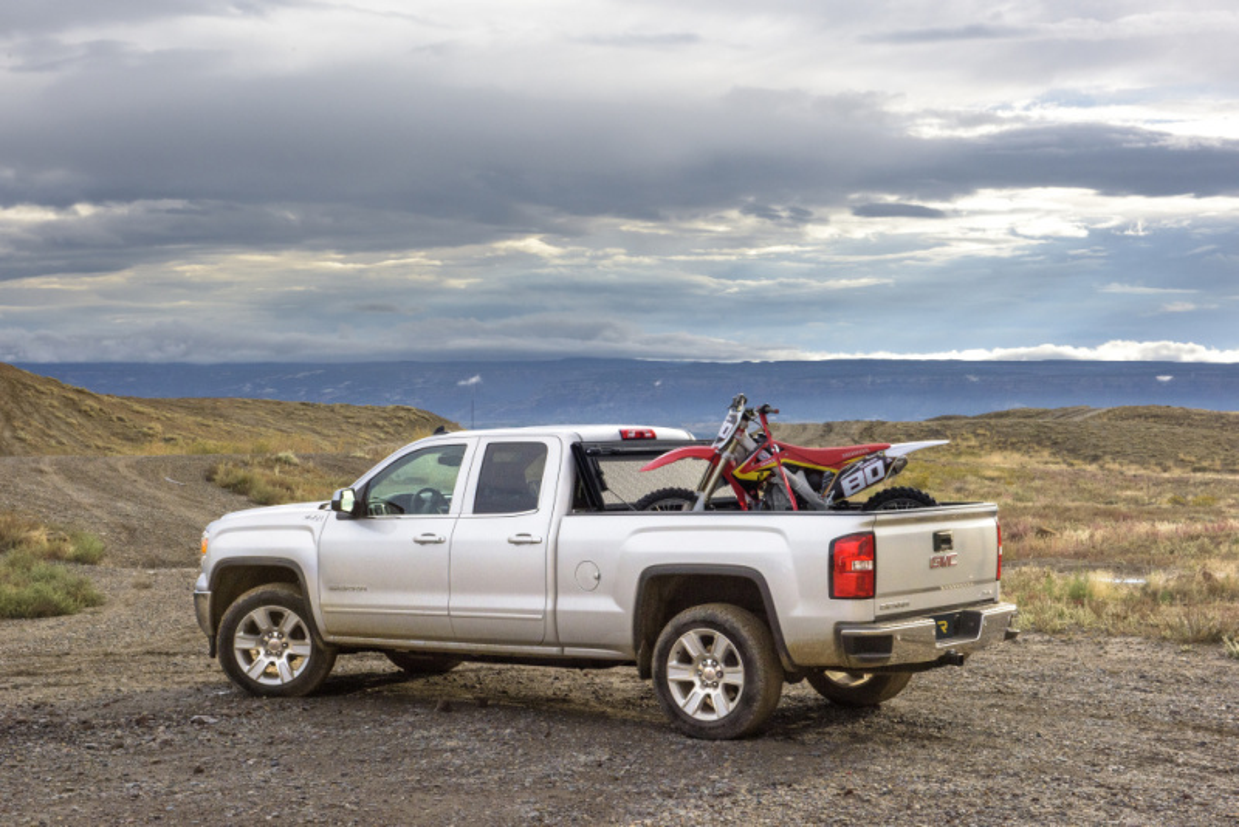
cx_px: 620
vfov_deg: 21.9
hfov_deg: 32.4
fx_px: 2134
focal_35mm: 62
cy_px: 414
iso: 800
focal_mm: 62
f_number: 16
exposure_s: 1/200
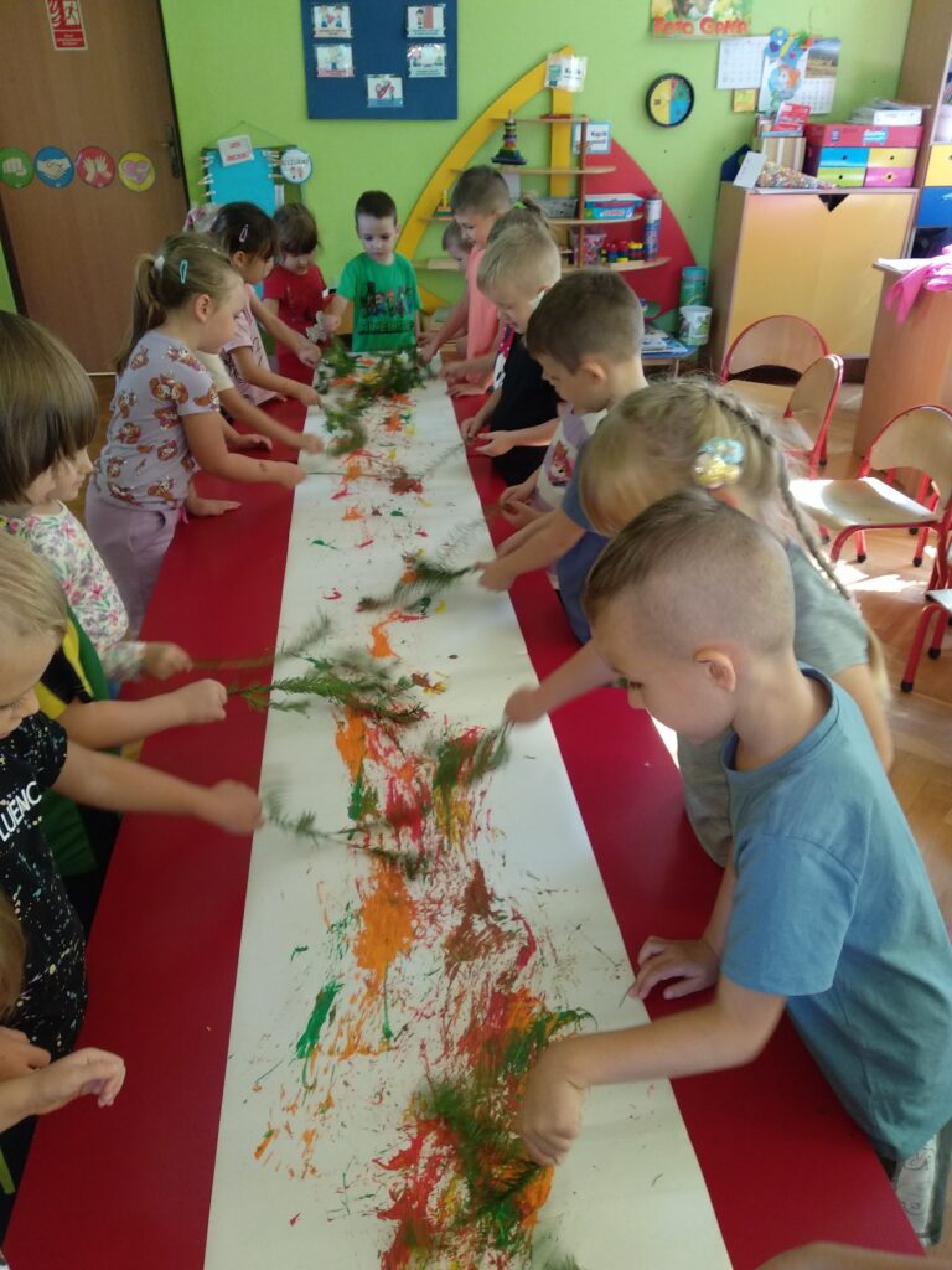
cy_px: 635
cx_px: 476
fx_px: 953
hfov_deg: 53.1
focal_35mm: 26
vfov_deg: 67.3
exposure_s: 1/33
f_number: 2.2
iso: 400
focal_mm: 3.81
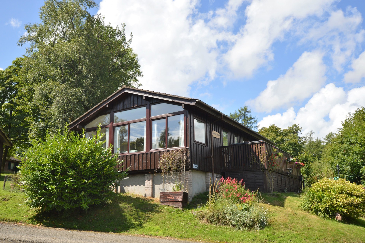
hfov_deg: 62.0
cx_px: 182
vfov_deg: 43.5
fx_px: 304
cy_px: 122
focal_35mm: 30
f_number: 8
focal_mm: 20
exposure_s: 1/250
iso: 100
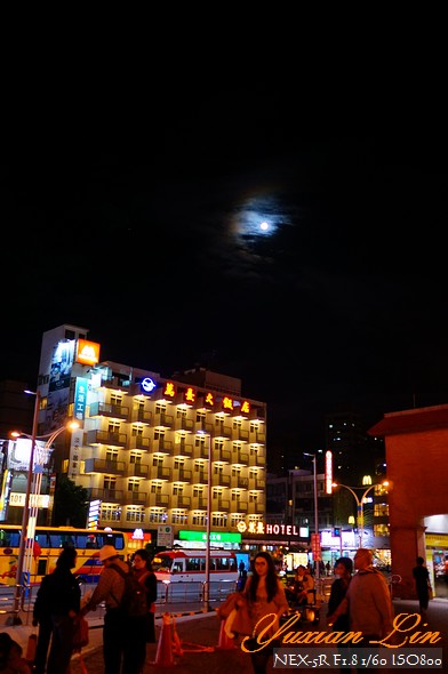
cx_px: 224
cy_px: 337
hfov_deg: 36.8
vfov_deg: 53.2
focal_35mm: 36
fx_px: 674
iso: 800
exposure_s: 1/60
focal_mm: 24
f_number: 1.8
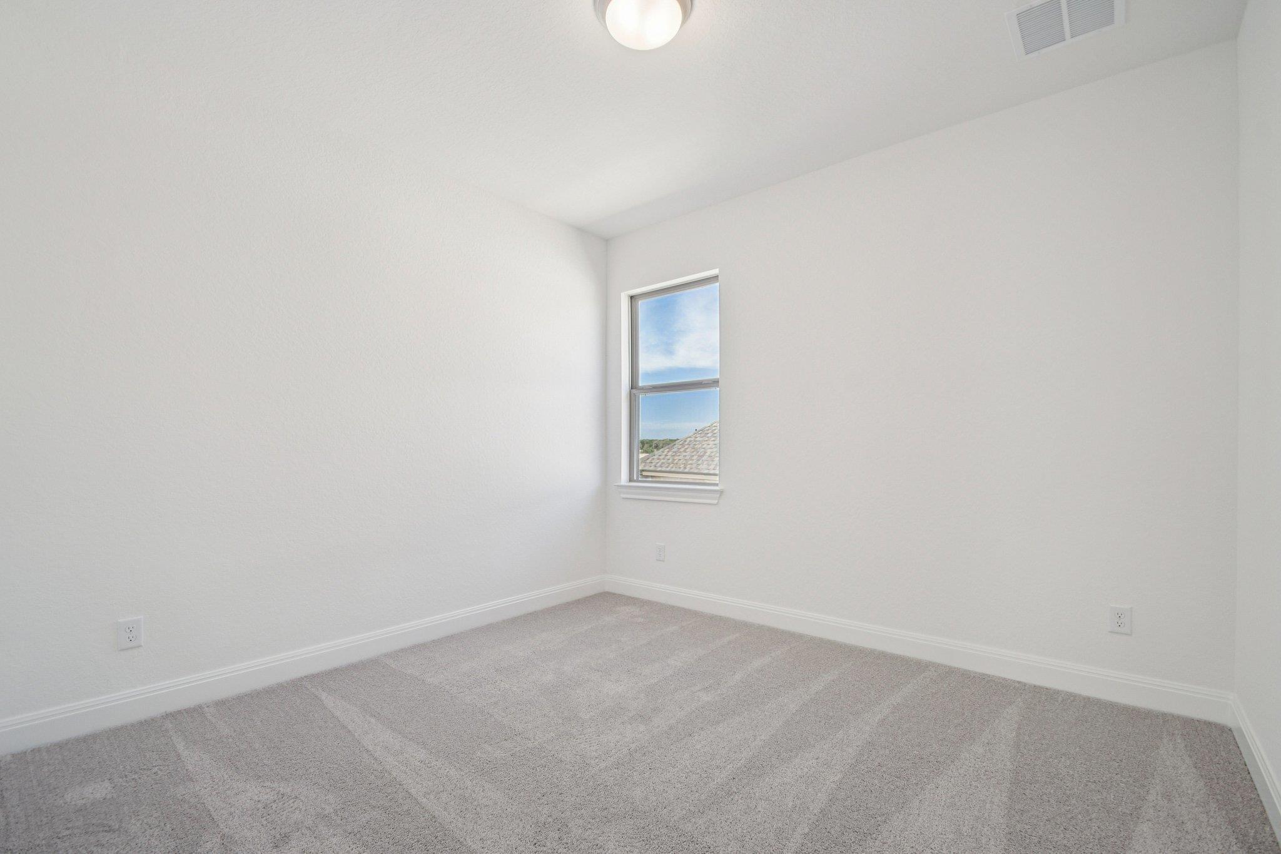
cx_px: 640
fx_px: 534
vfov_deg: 77.3
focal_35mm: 15
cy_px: 427
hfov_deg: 100.4
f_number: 8
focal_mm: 10
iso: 400
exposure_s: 1/30
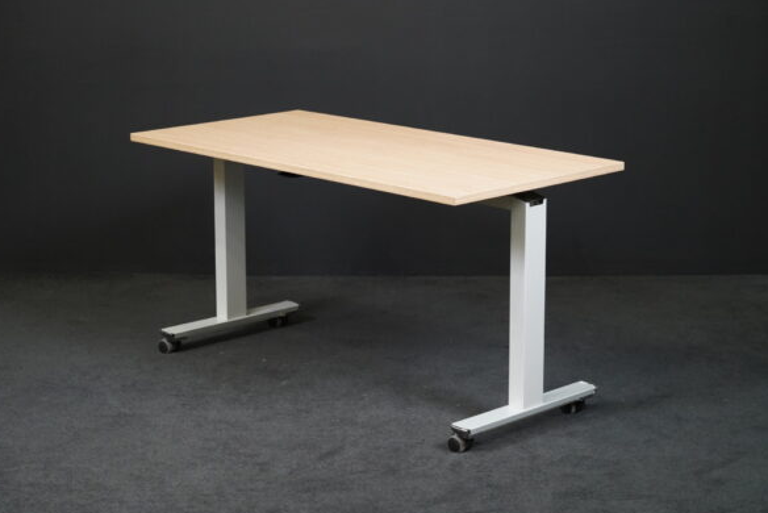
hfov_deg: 26.3
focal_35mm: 77
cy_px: 259
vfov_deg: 17.7
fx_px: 1643
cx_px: 377
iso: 5000
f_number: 7.1
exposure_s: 1/125
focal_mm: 75
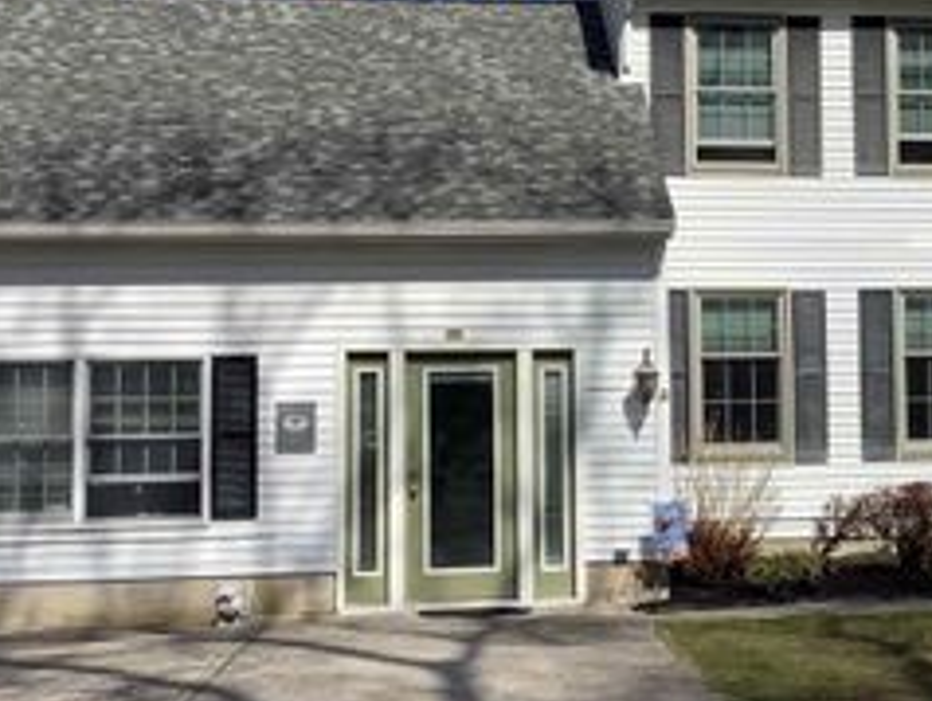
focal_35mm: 65
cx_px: 709
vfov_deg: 22.6
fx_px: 1752
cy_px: 311
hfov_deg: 29.3
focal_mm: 3.3
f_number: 2.4
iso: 25
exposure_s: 1/2331
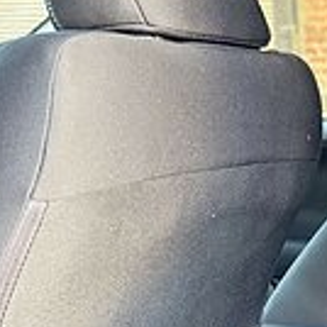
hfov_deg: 15.6
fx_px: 930
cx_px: 661
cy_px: 271
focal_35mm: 87
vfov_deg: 19.7
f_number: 1.78
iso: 320
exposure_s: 1/60
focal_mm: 6.76
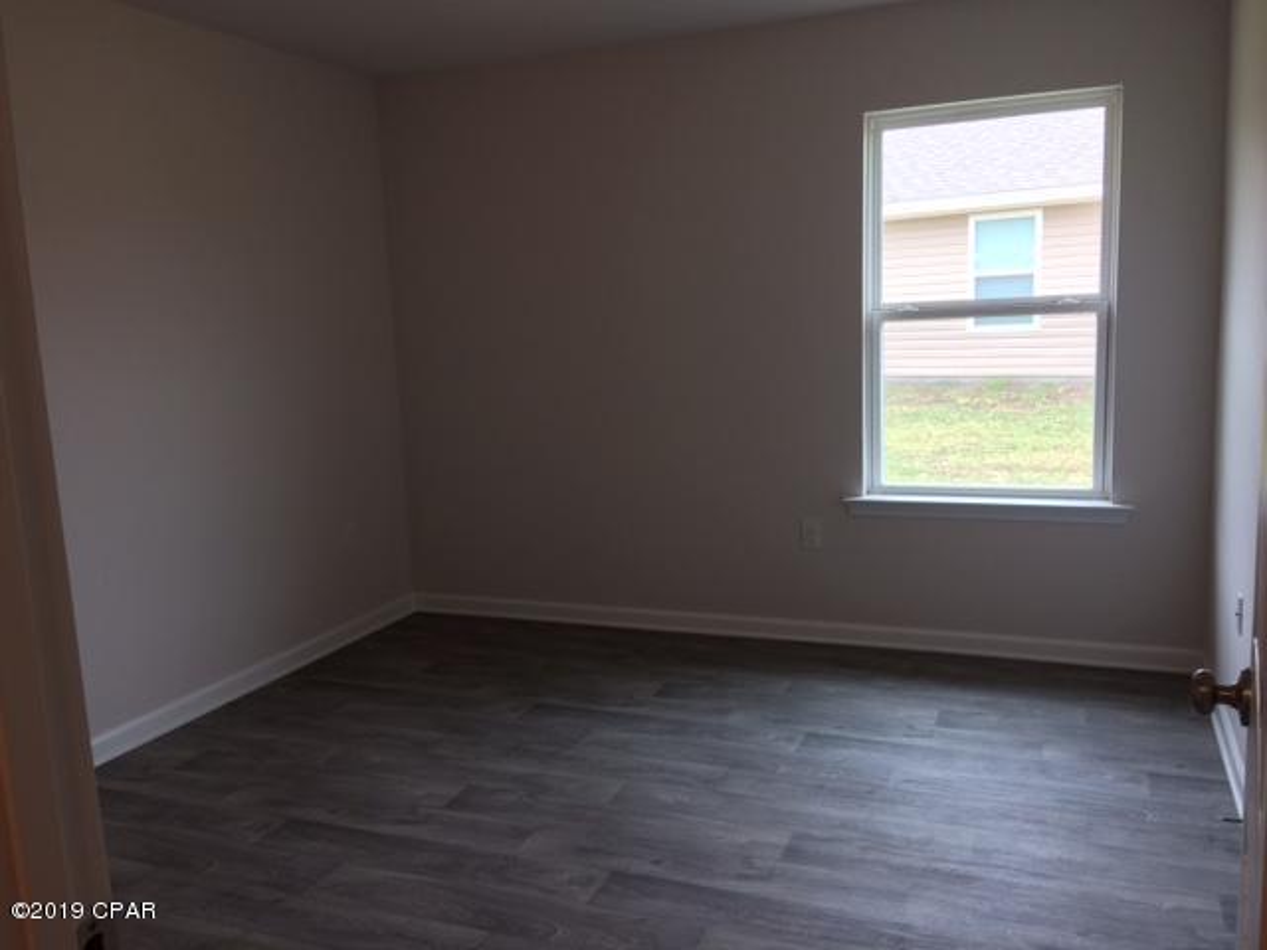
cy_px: 475
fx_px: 1061
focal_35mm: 29
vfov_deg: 48.2
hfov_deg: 61.7
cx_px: 634
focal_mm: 4.15
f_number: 2.2
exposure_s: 1/60
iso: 40
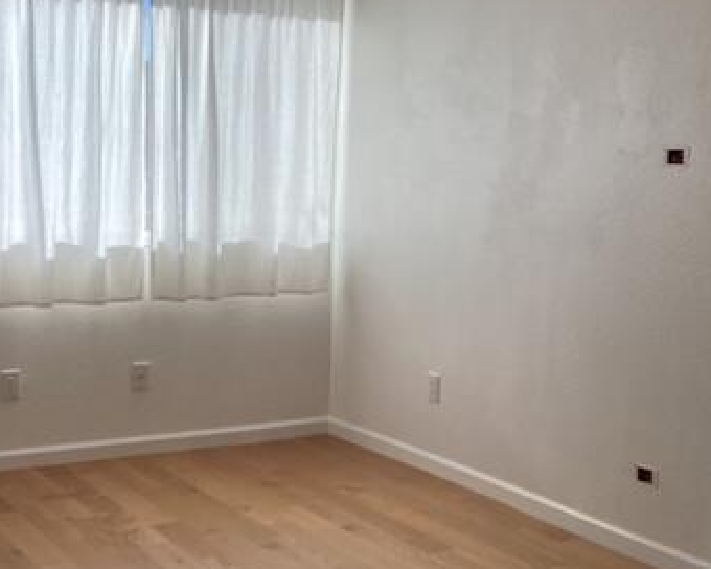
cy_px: 312
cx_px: 295
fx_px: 1199
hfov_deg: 32.9
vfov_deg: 26.7
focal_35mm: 57
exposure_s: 1/411
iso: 25
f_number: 2.4
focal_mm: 3.3
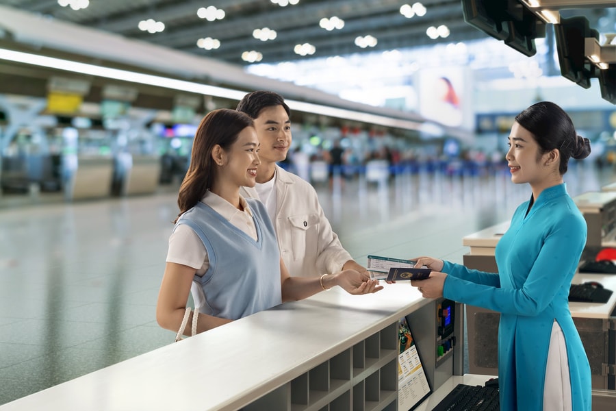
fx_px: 941
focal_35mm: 55
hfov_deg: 36.2
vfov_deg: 24.6
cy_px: 206
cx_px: 308
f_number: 10
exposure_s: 1/160
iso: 100
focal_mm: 55
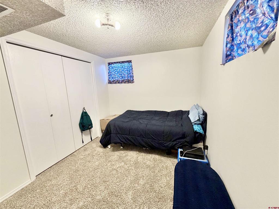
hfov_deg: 102.1
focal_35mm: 14
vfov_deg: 85.7
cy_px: 104
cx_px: 140
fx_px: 113
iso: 250
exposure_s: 1/60
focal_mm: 2.22
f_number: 2.2
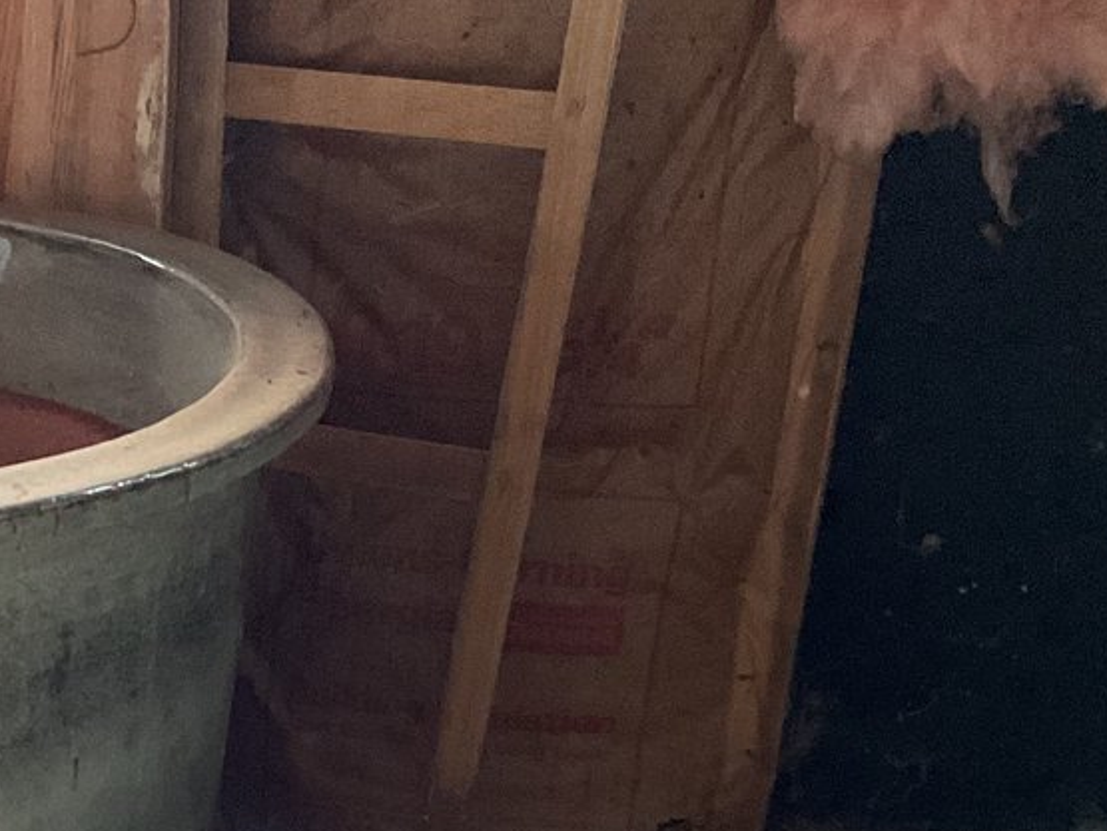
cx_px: -103
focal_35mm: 79
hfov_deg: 23.2
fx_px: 2528
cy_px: 987
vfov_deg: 17.8
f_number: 1.8
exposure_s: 1/50
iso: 80
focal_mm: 3
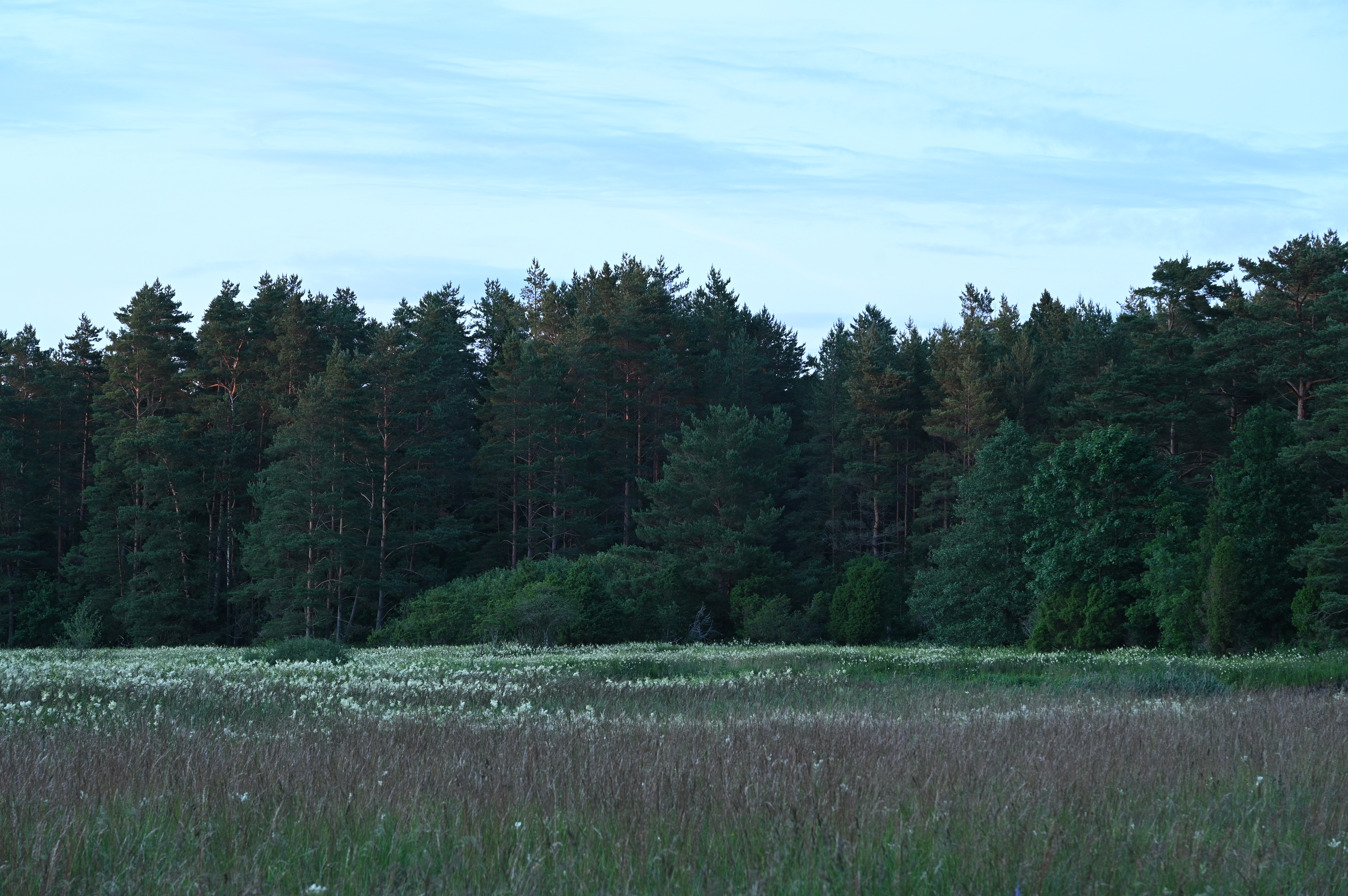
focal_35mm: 96
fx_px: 3592
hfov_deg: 21.3
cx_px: 674
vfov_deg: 14.2
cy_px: 448
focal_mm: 96
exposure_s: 1/100
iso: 1250
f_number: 8
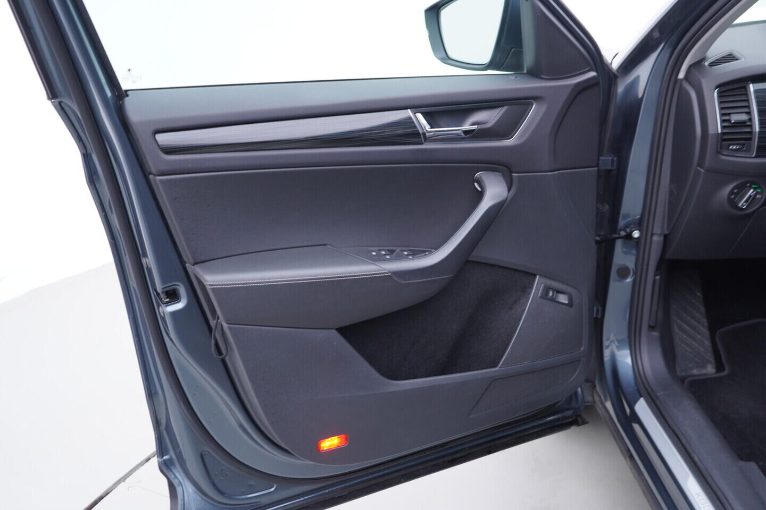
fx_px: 766
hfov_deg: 53.1
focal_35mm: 36
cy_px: 255
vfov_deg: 36.9
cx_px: 383
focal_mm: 24
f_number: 2.8
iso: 160
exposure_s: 1/40
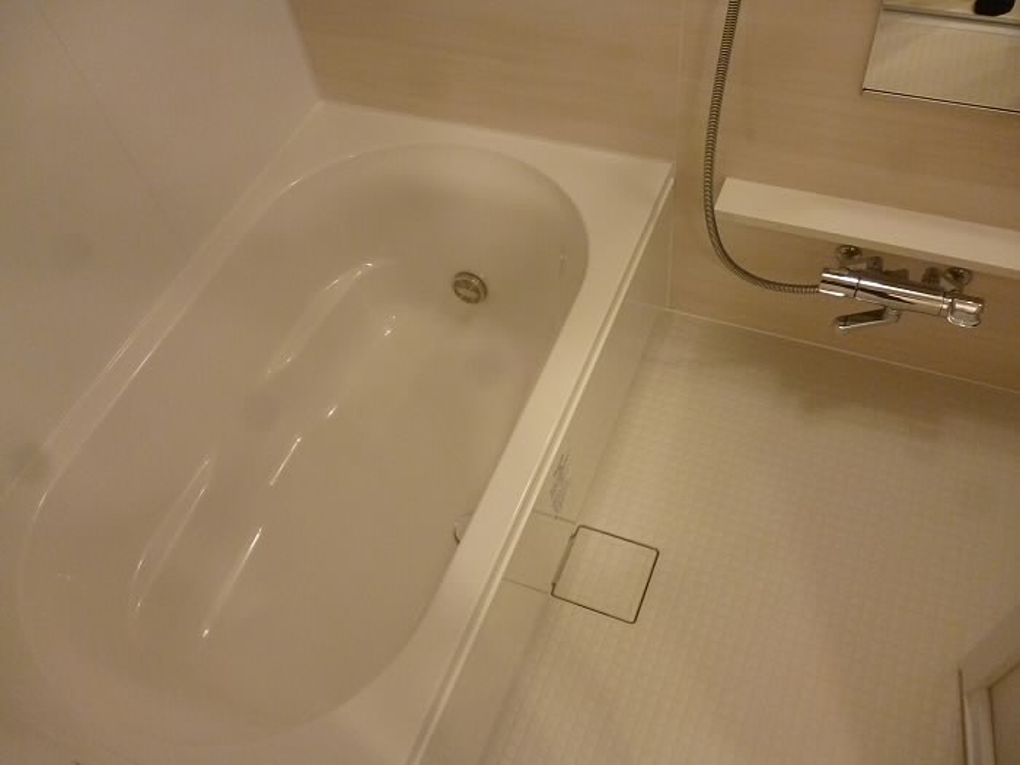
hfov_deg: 63.4
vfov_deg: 49.7
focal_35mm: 28
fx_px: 825
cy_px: 382
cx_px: 510
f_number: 3.1
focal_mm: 5
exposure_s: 1/40
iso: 400
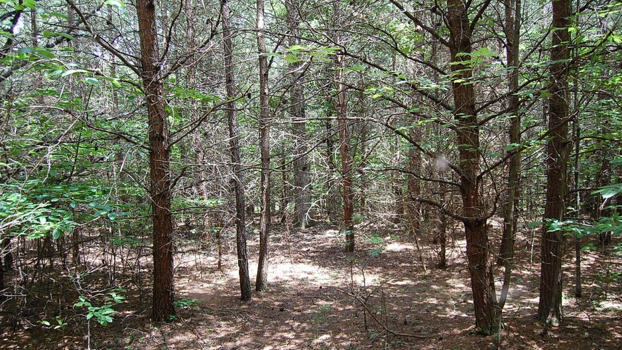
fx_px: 478
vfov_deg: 40.2
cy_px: 191
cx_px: 307
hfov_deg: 66.1
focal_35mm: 29
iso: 400
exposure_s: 1/80
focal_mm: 18
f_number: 4.5
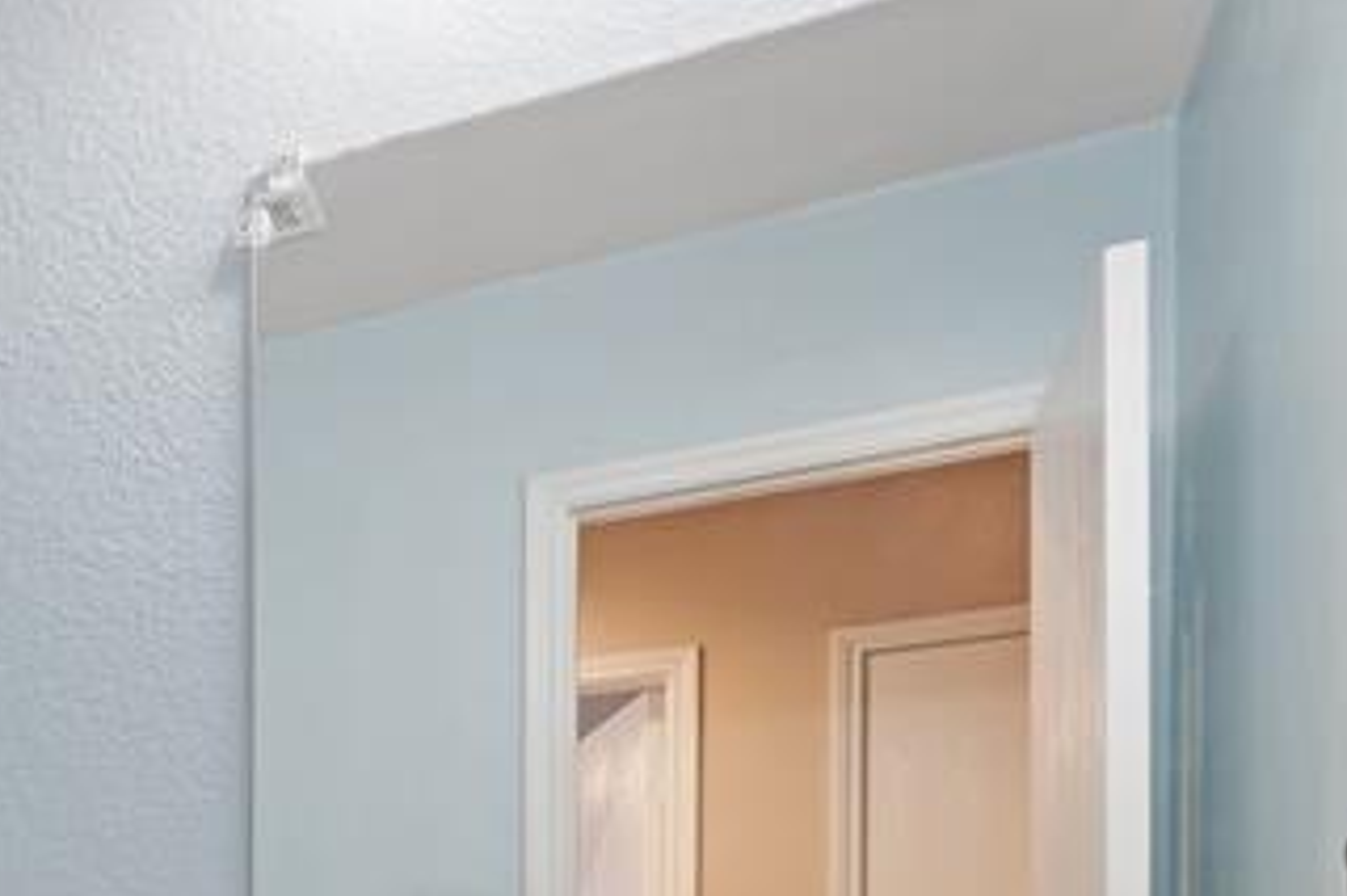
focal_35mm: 48
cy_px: 1094
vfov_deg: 25.1
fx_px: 1795
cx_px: -471
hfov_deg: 30.7
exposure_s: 1/13
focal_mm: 15
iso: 500
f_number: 9
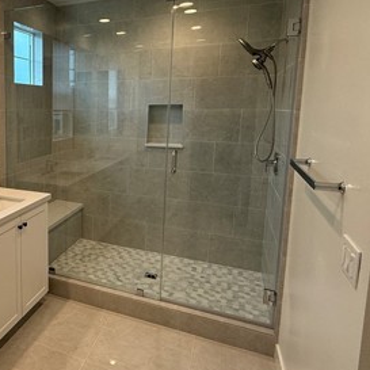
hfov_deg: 50.1
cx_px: 45
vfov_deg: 55.3
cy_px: 152
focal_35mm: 29
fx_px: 351
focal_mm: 2.22
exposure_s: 1/120
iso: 80
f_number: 2.2
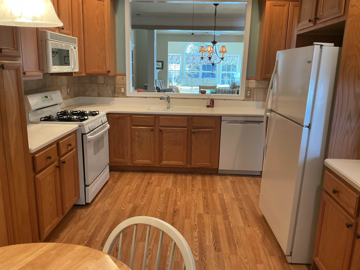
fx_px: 302
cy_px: 135
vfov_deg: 48.2
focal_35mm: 29
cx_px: 180
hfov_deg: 61.7
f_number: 1.8
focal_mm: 3
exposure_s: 1/60
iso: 125
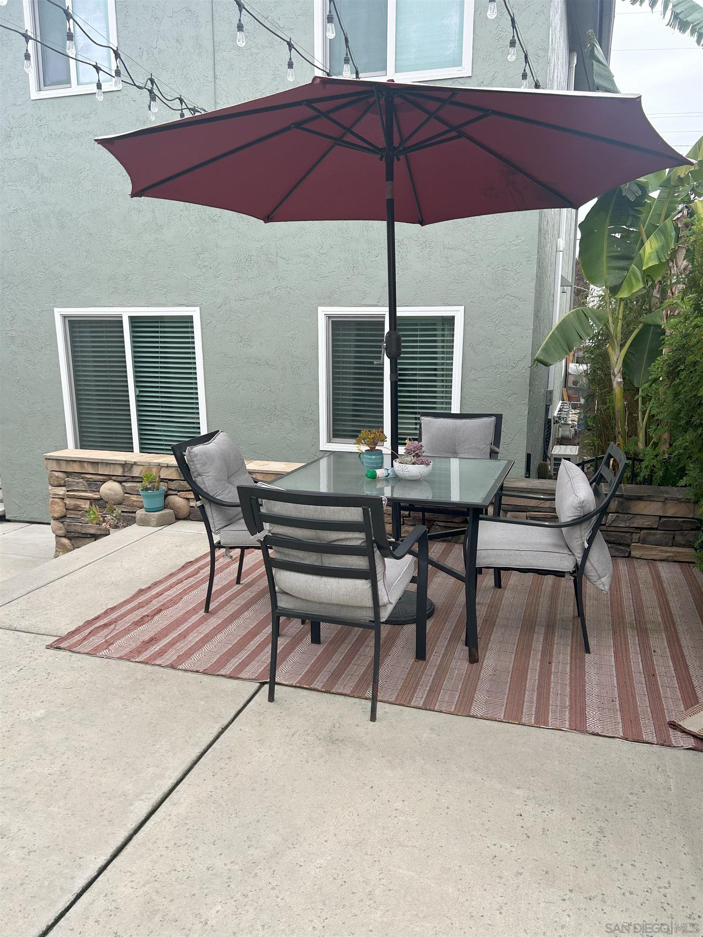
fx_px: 704
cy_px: 468
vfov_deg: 67.3
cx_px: 352
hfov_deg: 53.1
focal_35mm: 26
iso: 50
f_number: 1.5
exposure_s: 1/1112
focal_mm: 5.7
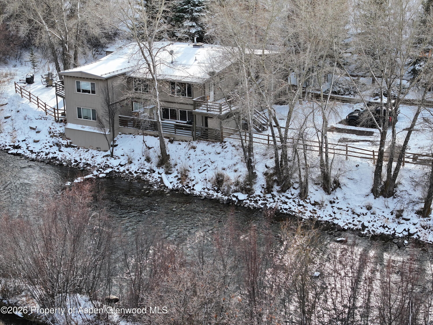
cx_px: 216
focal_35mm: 70
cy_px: 162
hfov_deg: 27.8
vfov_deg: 21.0
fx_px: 876
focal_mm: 19.35
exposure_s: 1/400
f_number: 2.8
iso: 180
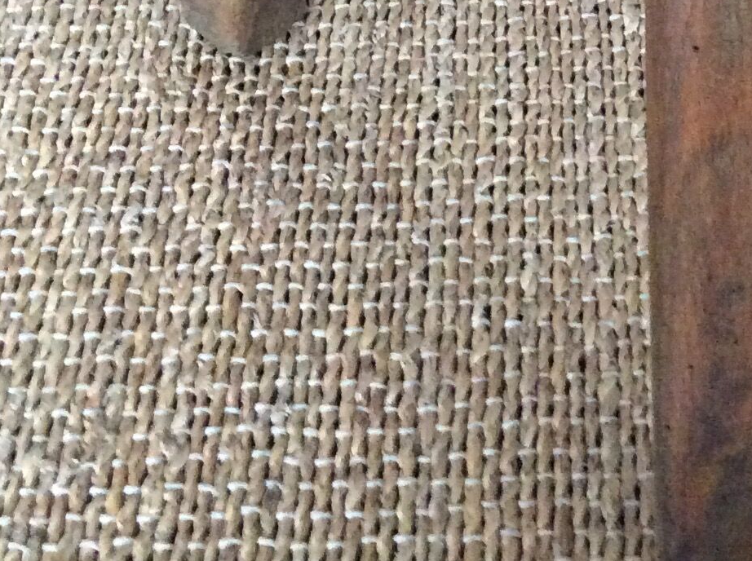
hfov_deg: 21.5
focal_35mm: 90
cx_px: 599
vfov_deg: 15.9
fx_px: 1952
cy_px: -68
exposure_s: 1/17
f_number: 2.4
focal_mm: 3.3
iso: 400
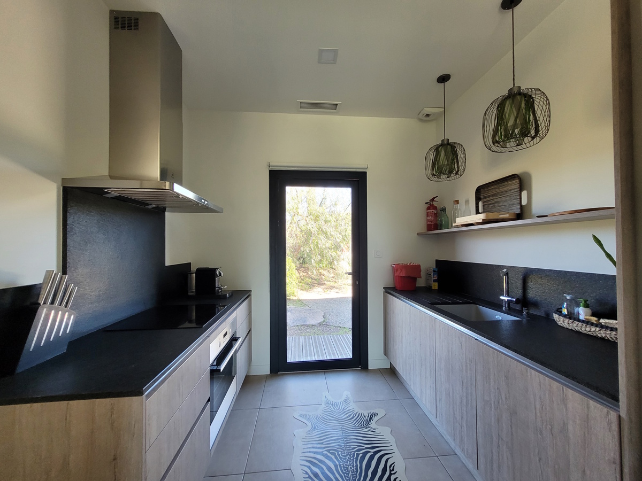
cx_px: 321
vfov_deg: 89.9
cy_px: 240
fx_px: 241
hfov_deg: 106.2
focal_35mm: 13
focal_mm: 1.74
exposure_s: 1/60
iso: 100
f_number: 2.2
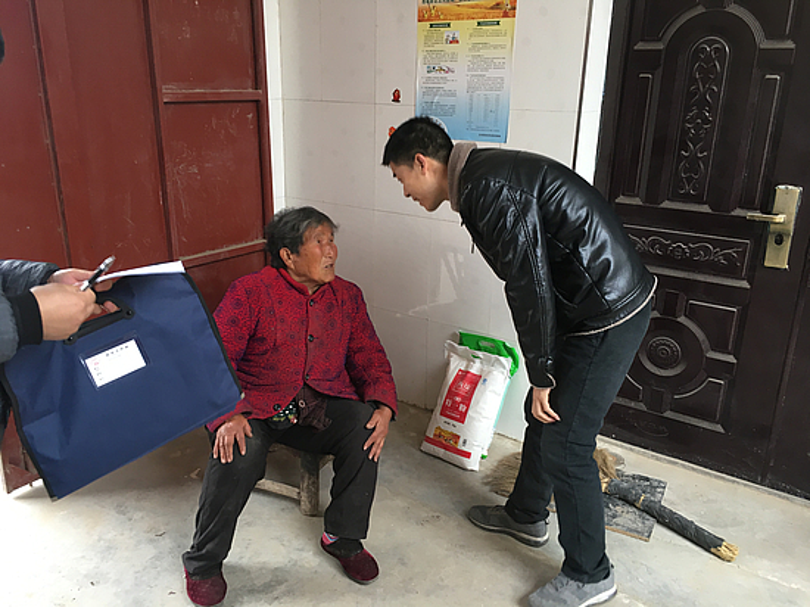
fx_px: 678
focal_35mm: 29
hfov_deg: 61.7
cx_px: 405
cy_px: 304
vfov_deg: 48.2
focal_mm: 4.15
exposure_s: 1/33
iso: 80
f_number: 2.2
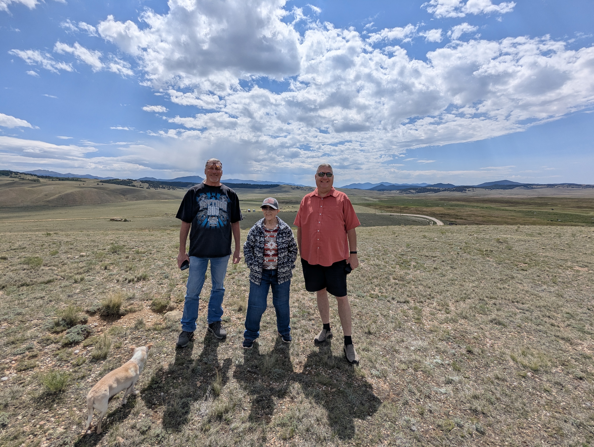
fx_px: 275
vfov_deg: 78.2
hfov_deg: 94.4
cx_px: 297
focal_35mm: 16
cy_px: 224
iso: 43
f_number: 2.2
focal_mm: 2.35
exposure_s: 1/3571
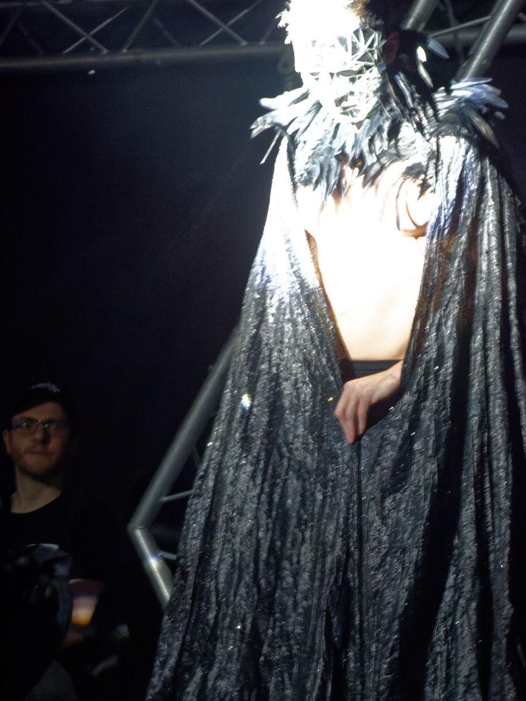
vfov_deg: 8.1
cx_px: 377
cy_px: 406
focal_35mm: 245
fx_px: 4963
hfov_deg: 6.1
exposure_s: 1/13
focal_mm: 53.6
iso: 3200
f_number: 4.5
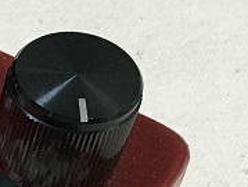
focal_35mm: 163
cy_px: 362
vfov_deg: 8.7
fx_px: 1170
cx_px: -245
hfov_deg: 11.0
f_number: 2.2
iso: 160
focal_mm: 4.15
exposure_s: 1/33
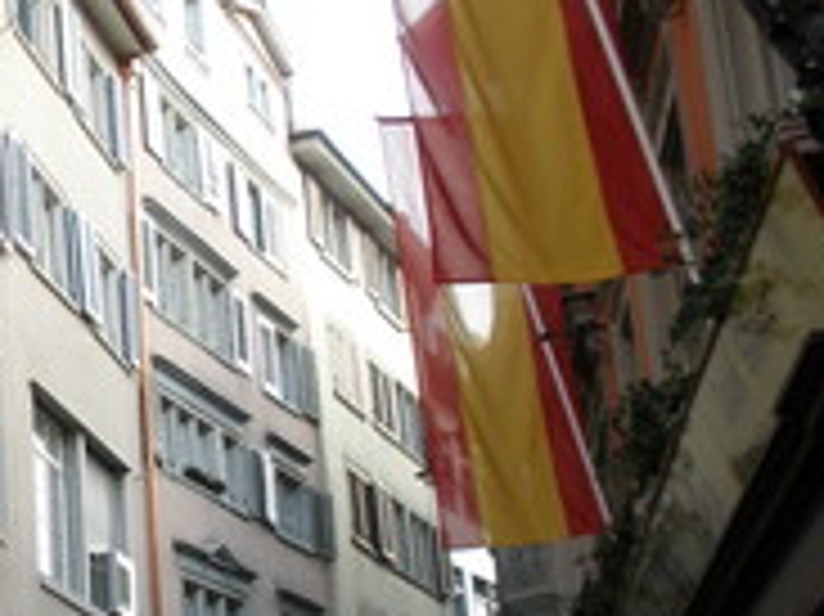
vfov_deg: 16.2
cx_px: 97
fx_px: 2165
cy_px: 429
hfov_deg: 21.1
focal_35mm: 91
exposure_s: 1/60
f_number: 3.5
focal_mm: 6.6
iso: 64
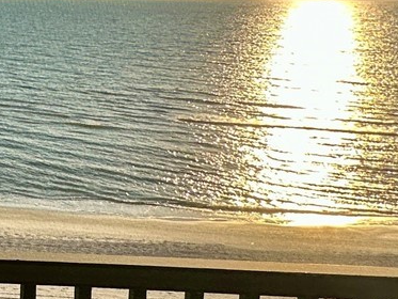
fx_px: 690
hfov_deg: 22.4
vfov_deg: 23.9
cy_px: 48
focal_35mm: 60
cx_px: -280
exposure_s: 1/1575
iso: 40
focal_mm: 2.22
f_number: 2.2
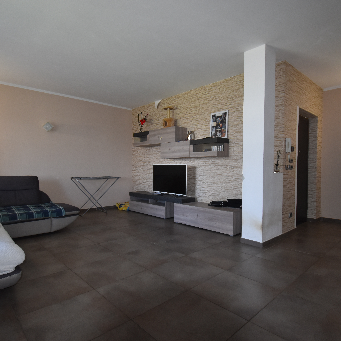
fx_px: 223
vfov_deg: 74.8
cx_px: 176
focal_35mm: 20
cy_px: 177
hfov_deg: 74.8
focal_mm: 10
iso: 800
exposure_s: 1/80
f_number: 4.5
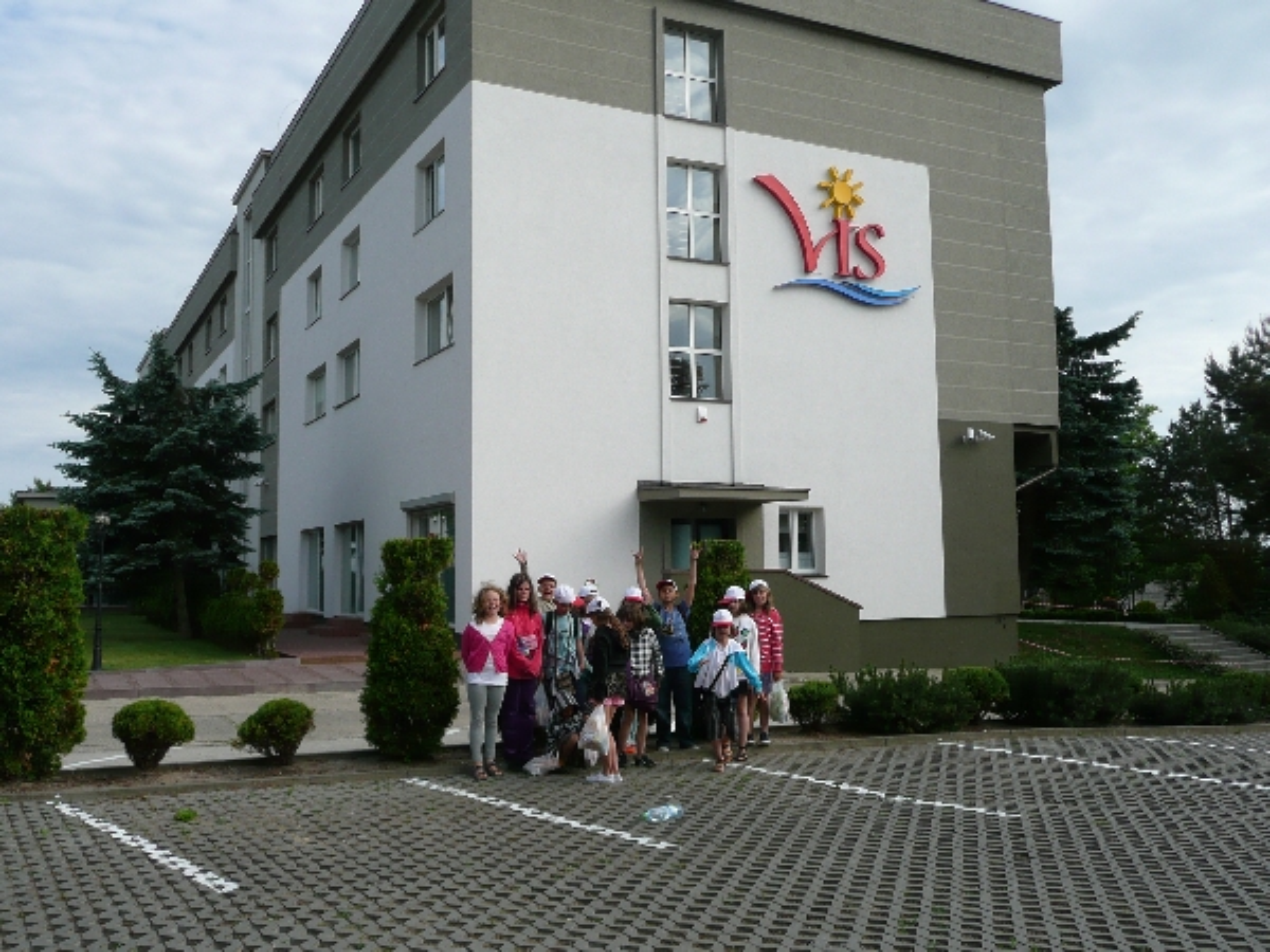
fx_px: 1321
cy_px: 476
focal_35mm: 36
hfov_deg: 51.4
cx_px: 635
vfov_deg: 39.7
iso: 100
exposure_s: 1/640
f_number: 3.7
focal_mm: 5.8
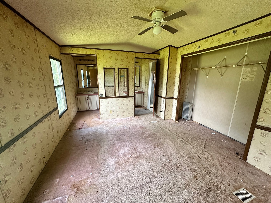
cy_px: 102
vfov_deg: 85.7
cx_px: 136
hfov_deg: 102.1
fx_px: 110
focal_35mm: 14
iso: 160
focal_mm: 2.22
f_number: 2.2
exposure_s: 1/99
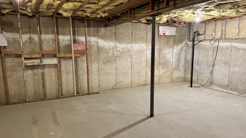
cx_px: 123
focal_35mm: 27
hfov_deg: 69.9
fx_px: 176
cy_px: 75
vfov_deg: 42.9
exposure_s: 1/60
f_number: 1.78
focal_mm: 6.76
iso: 640
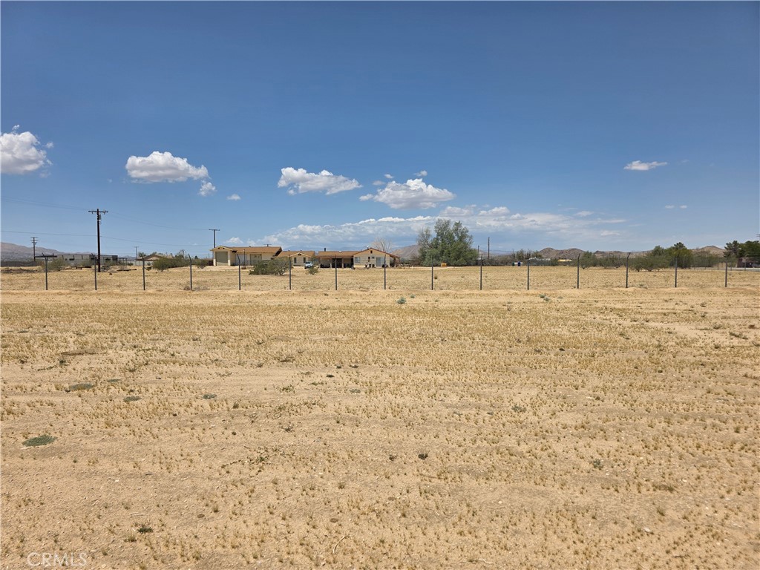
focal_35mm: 23
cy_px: 285
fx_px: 505
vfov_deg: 58.9
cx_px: 380
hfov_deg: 73.9
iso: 50
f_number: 1.7
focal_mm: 6.3
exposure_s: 1/7944
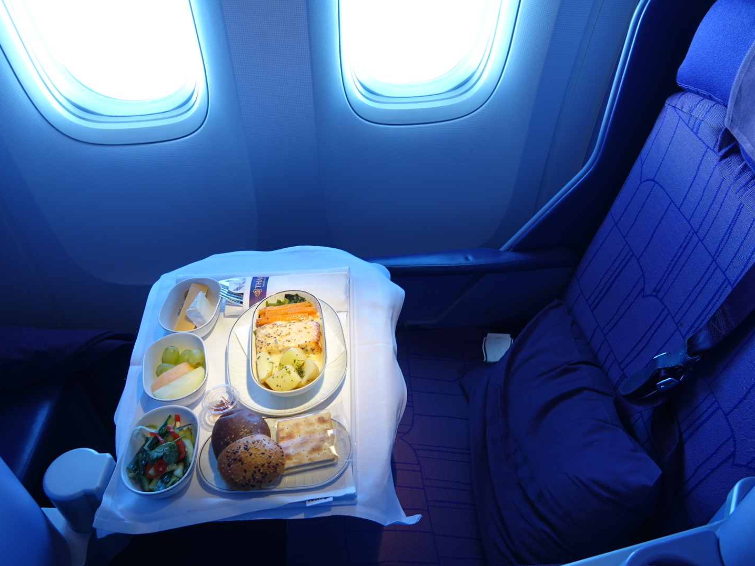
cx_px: 372
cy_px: 283
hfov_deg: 67.3
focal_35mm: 26
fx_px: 567
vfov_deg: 53.1
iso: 125
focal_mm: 8.8
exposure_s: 1/30
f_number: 2.5
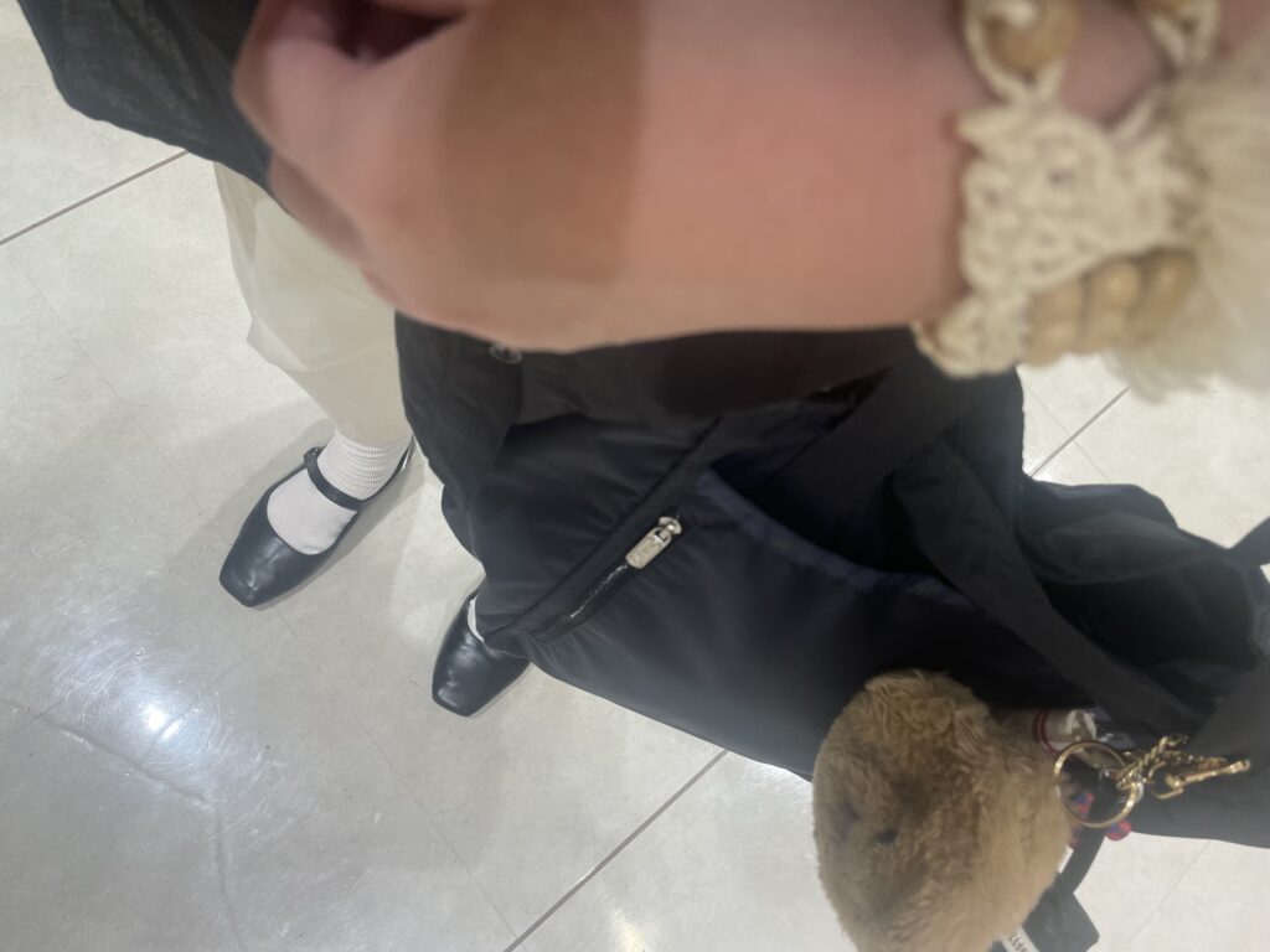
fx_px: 954
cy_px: 476
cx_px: 635
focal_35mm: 26
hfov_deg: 67.3
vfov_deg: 53.1
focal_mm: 4.2
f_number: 1.6
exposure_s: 1/100
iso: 40
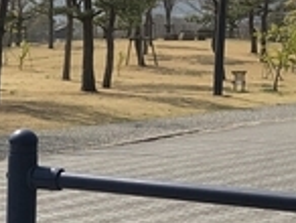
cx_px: -73
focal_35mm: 153
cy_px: 280
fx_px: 1310
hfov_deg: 12.5
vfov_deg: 9.6
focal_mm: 3.99
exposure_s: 1/2825
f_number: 1.8
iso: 20
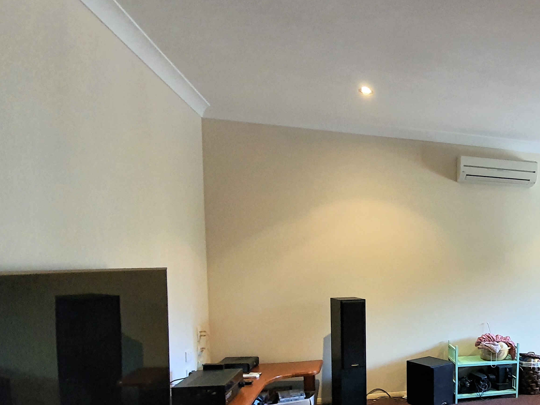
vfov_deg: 51.0
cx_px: 498
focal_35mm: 26
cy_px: 300
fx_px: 406
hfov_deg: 56.7
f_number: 2.2
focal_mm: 1.8
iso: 500
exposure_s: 1/33
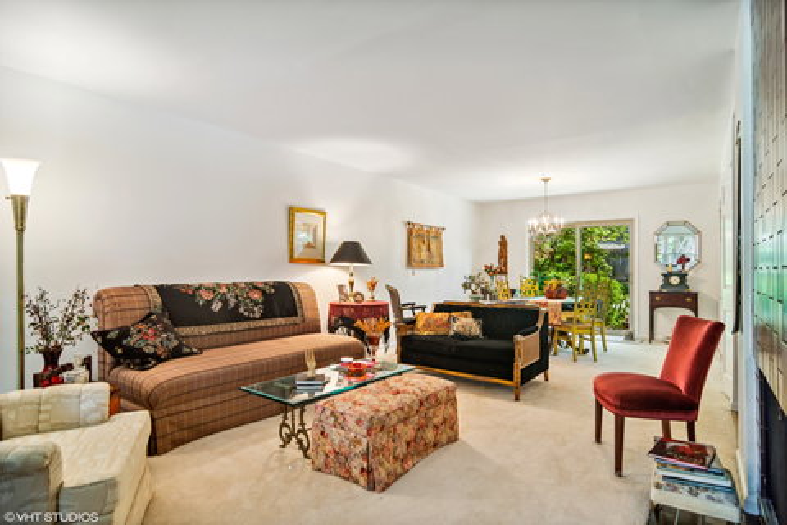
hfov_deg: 90.0
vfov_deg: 67.4
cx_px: 394
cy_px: 262
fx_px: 393
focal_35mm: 18
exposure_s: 1/13
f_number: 8
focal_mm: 12
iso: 200
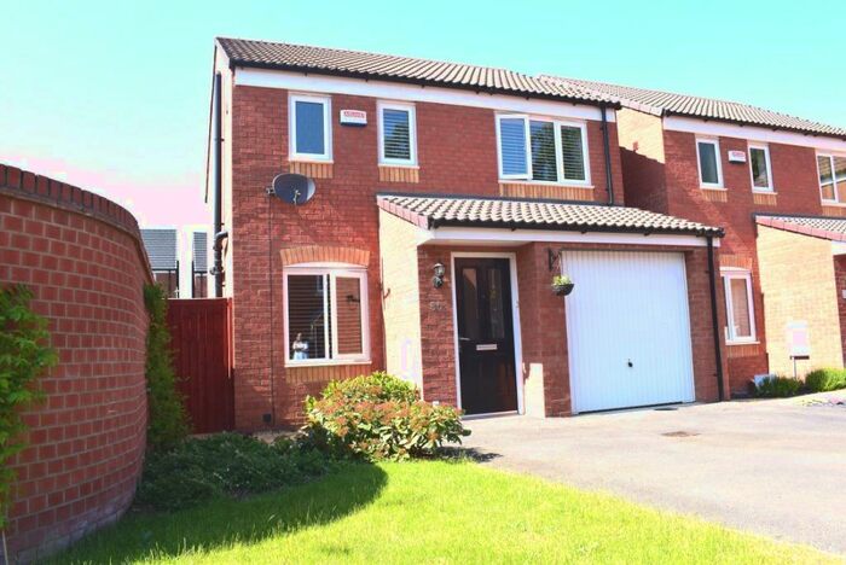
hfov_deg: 67.3
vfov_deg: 48.0
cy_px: 282
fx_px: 635
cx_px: 423
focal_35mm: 27
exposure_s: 1/320
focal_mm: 18
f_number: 10
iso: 400
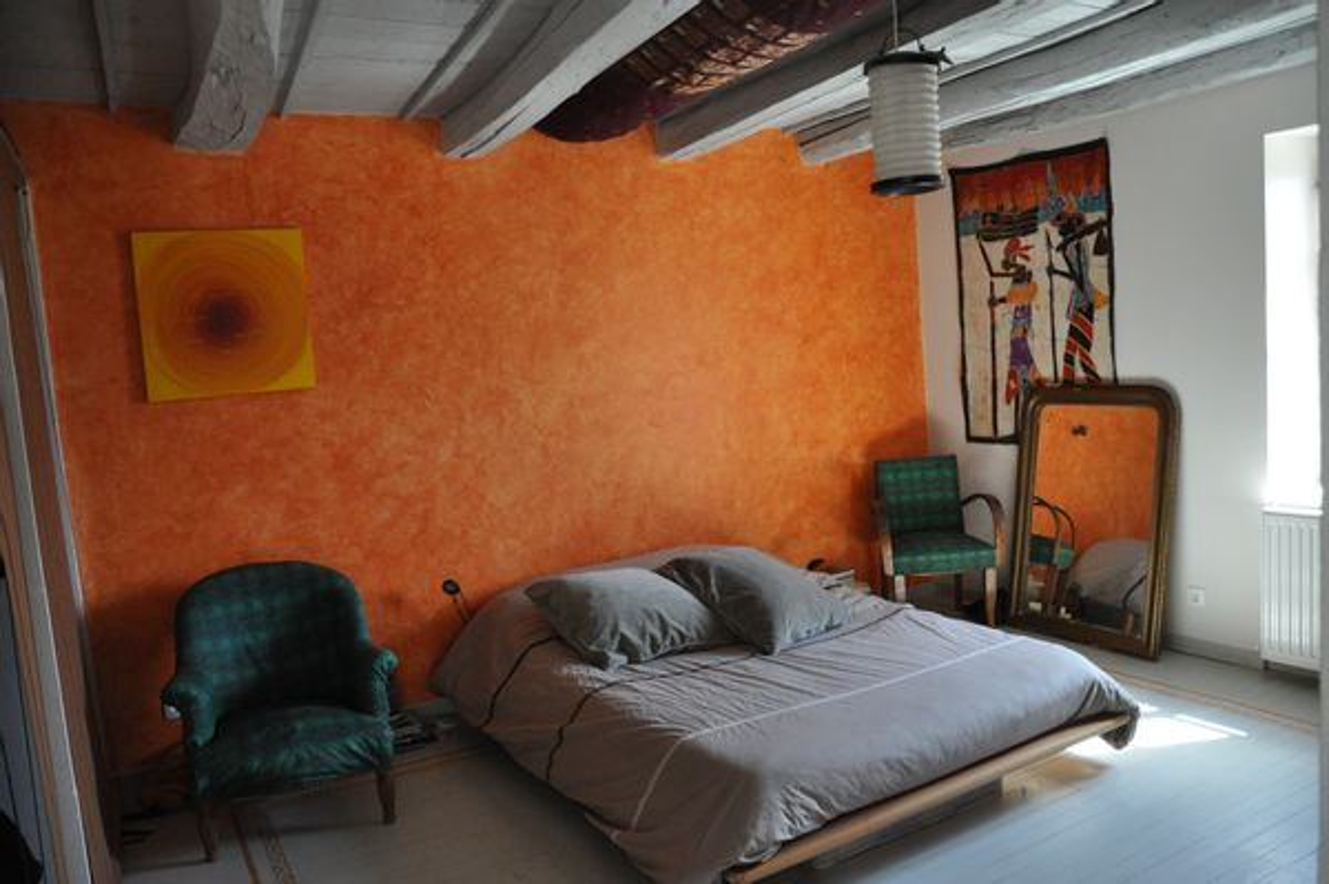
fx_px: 996
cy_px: 442
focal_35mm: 27
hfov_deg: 67.4
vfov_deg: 47.9
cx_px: 664
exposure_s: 1/400
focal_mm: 18
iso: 1600
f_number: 3.5
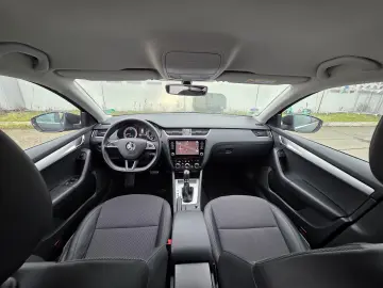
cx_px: 192
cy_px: 144
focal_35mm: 13
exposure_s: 1/100
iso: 100
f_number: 1.9
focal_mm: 2.2
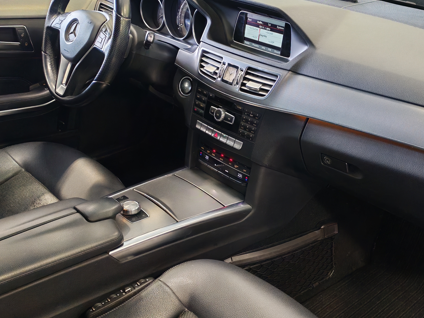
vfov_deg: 34.3
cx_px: 249
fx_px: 514
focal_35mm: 42
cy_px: 156
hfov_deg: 44.6
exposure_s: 1/100
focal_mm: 6.12
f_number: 1.9
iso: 1000
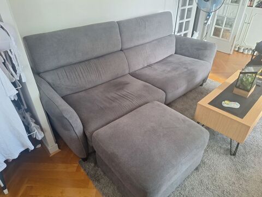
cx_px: 131
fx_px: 174
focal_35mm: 23
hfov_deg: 73.9
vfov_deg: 58.9
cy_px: 98
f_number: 1.8
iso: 160
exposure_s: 1/50
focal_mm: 5.54
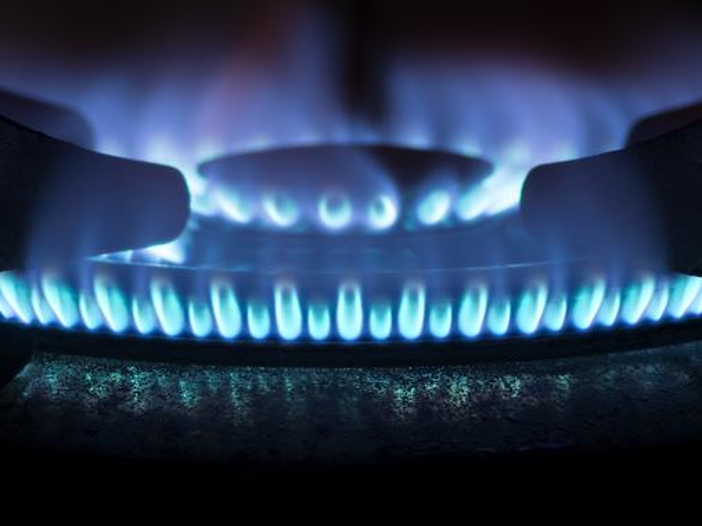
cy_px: 263
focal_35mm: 200
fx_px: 4055
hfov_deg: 9.9
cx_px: 351
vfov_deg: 7.4
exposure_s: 3.2
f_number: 8
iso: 200
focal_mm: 100
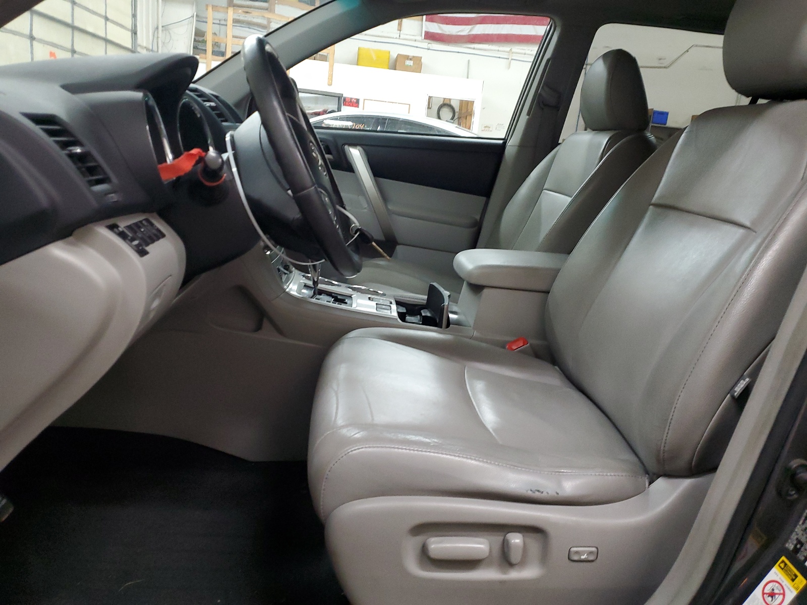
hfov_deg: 67.3
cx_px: 404
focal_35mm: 26
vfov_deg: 53.1
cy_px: 302
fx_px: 606
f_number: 1.5
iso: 289
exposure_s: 1/40
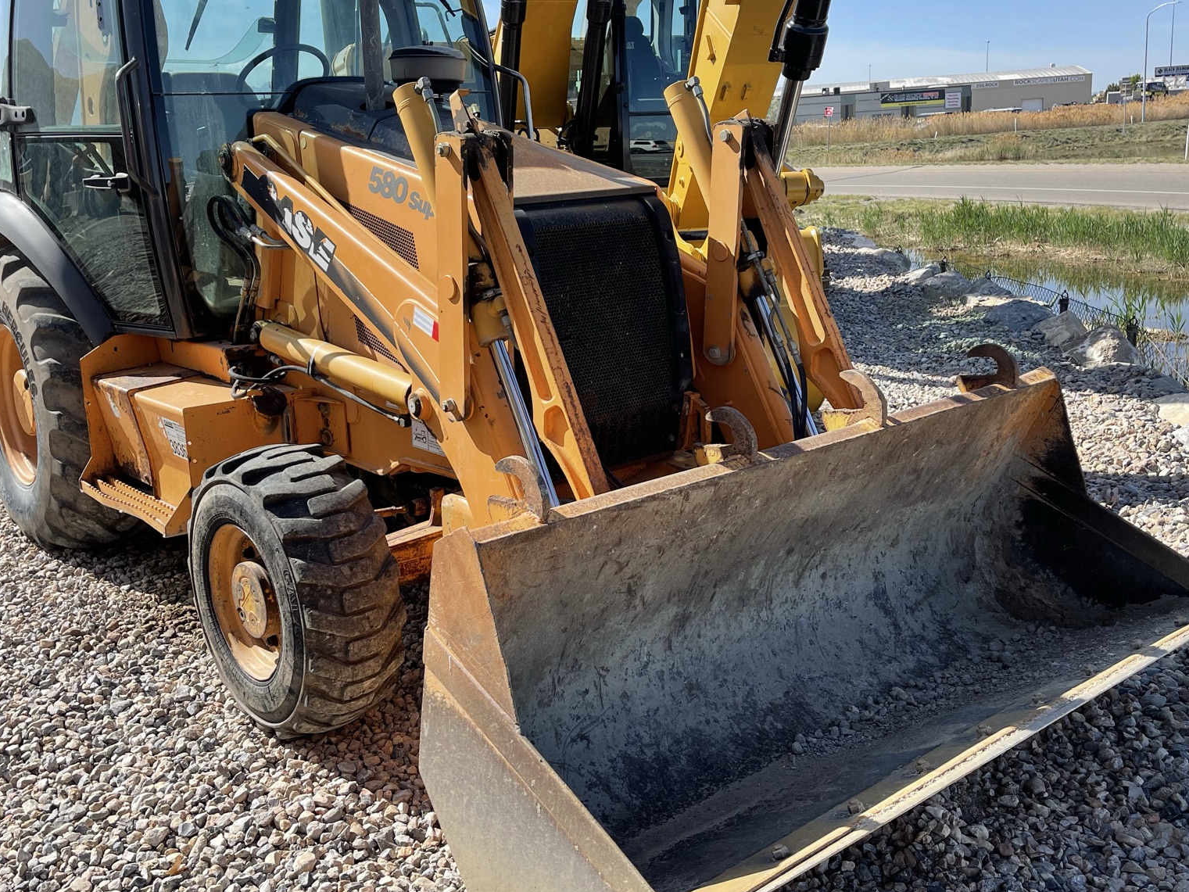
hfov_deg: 52.6
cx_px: 553
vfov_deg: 40.6
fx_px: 1202
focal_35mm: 35
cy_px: 394
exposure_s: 1/2012
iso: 32
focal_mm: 5.1
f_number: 1.6
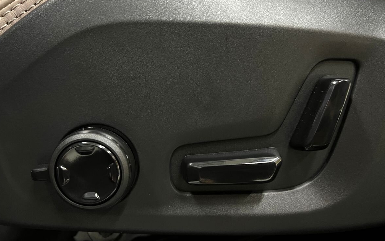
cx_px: 191
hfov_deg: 66.5
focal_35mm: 28
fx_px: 294
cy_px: 112
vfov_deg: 44.5
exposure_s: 1/25
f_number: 1.5
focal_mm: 5.7
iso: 640
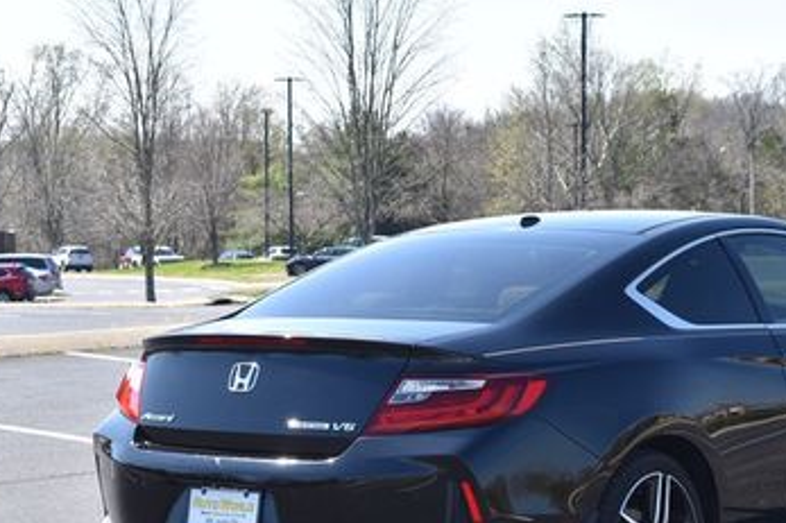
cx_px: 546
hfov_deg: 20.9
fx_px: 2115
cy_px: 284
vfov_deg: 14.1
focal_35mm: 97
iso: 180
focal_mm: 35
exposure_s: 1/250
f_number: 8
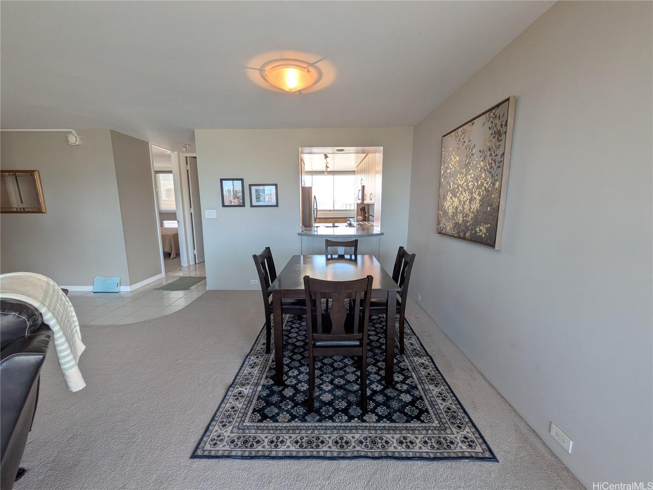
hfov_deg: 102.1
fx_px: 264
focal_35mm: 14
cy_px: 245
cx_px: 326
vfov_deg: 85.7
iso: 79
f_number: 2.2
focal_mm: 1.83
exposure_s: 1/120
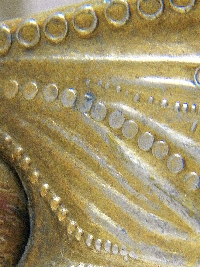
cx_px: 92
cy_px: 225
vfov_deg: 12.1
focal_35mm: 163
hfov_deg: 9.1
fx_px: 1256
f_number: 4.4
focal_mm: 14.3
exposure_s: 1/8
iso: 200
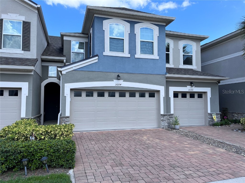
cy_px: 92
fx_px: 184
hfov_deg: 67.3
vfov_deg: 53.1
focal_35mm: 26
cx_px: 122
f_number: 1.6
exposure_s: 1/1890
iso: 50
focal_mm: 5.1
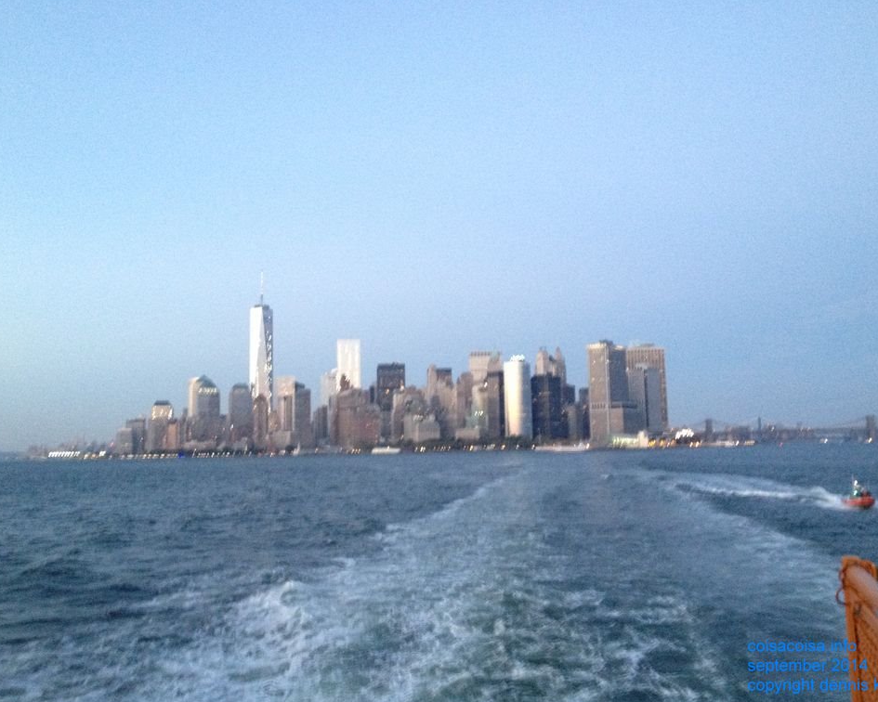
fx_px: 961
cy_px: 354
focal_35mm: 37
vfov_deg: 40.1
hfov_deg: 49.1
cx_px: 449
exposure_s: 1/20
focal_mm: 4.28
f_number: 2.4
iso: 320
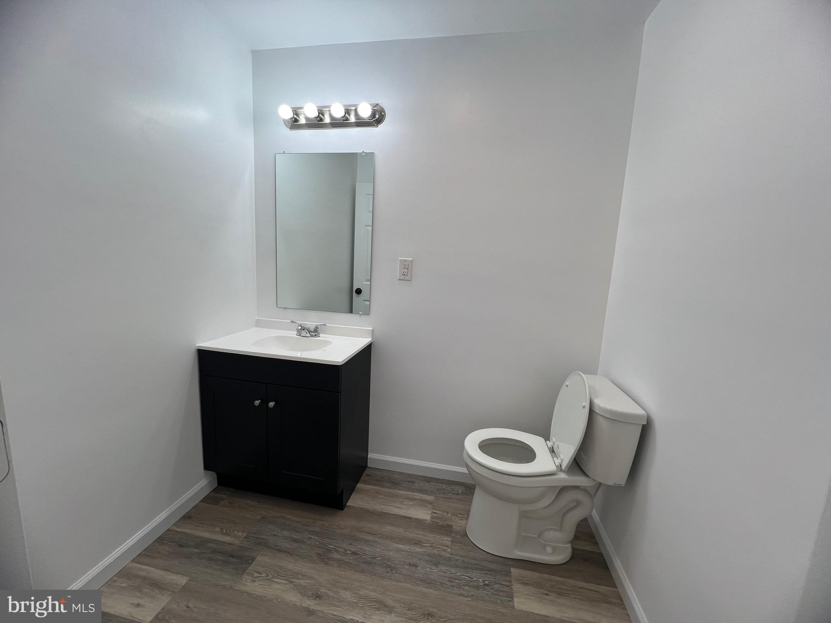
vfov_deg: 89.9
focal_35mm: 13
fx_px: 312
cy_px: 312
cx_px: 416
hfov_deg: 106.2
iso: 40
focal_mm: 1.57
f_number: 1.8
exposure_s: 1/120
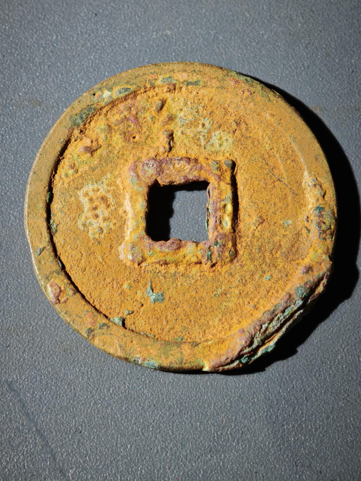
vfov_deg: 17.1
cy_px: 240
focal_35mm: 115
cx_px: 180
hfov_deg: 12.9
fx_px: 1599
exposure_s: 1/100
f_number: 2
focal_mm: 9
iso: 250
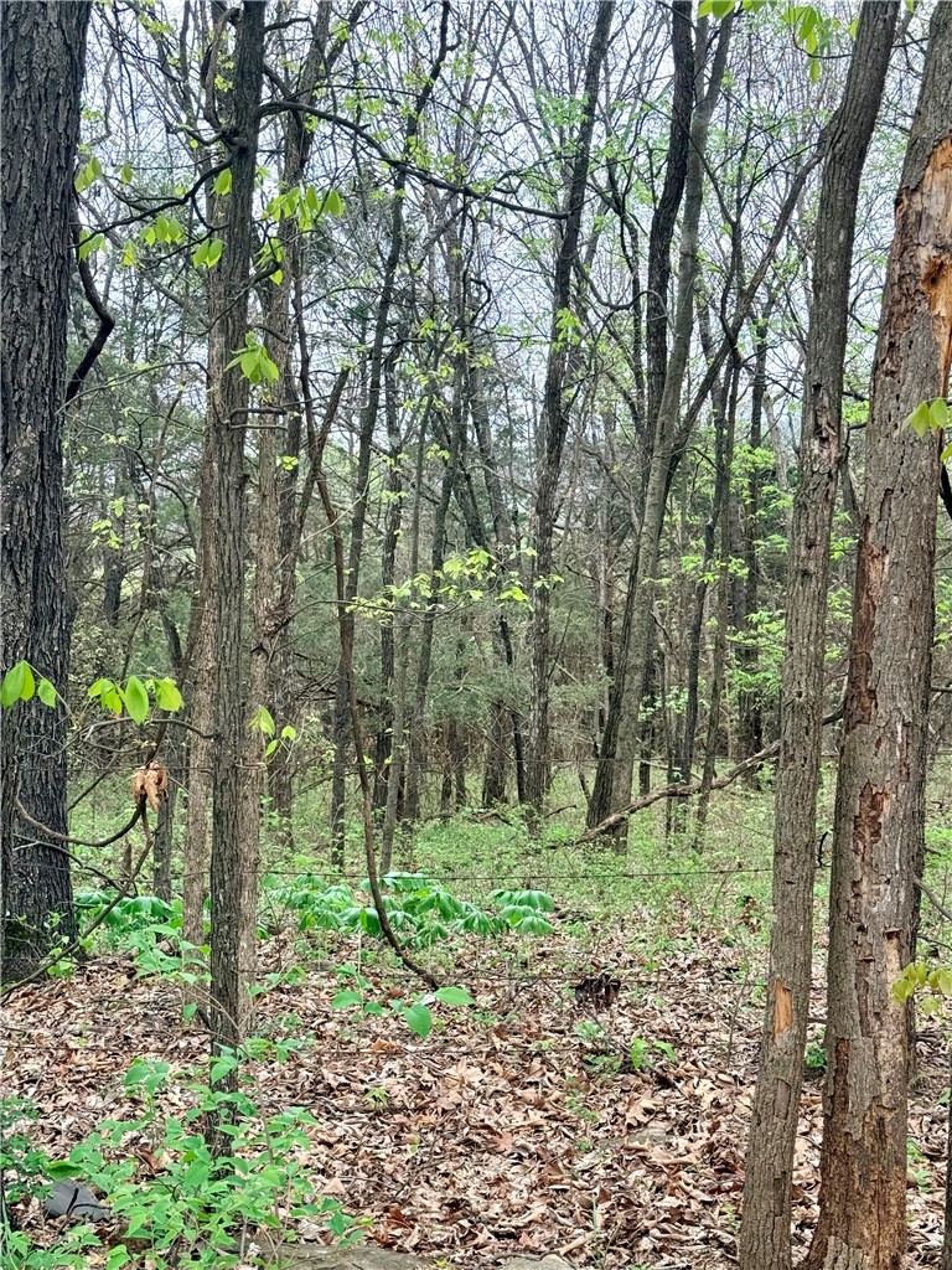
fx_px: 1760
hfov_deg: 30.3
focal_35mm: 48
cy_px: 635
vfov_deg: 39.7
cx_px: 476
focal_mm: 6.76
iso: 80
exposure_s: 1/1085
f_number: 1.78
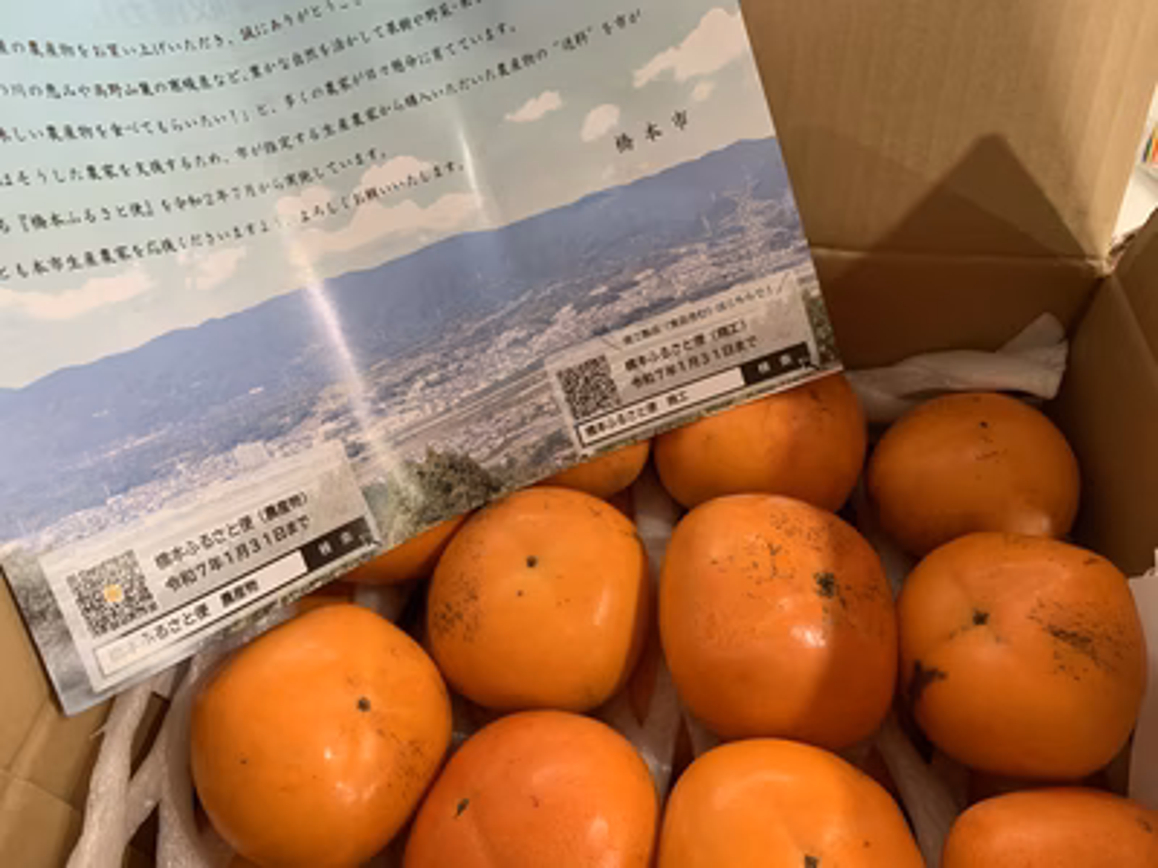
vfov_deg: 53.1
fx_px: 870
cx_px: 579
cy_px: 434
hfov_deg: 67.3
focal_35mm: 26
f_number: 1.8
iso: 250
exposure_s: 1/33
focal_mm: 4.25
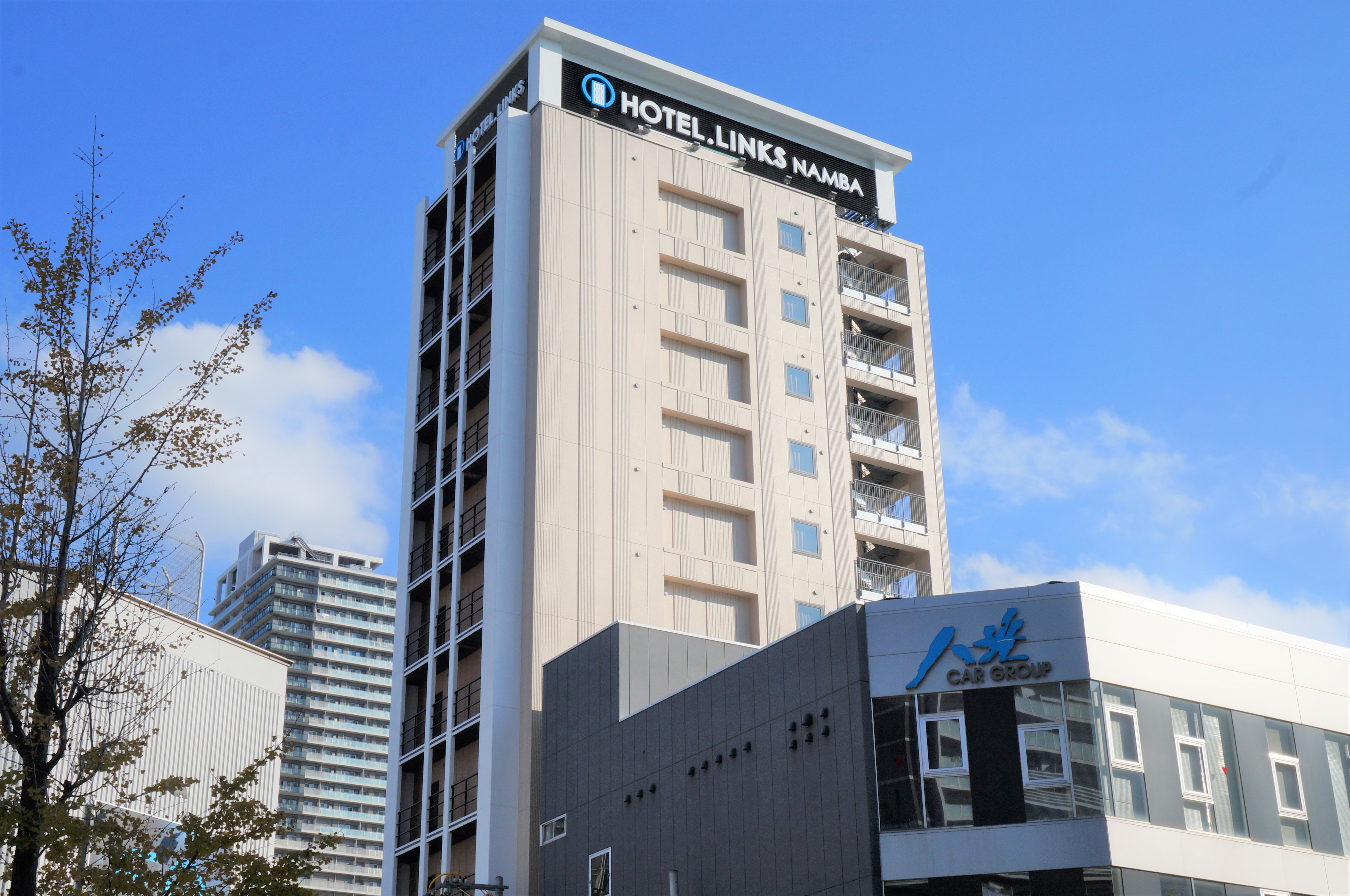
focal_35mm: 50
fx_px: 1854
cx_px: 675
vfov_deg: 27.2
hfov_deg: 40.0
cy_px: 448
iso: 200
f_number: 16
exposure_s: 1/320
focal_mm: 33
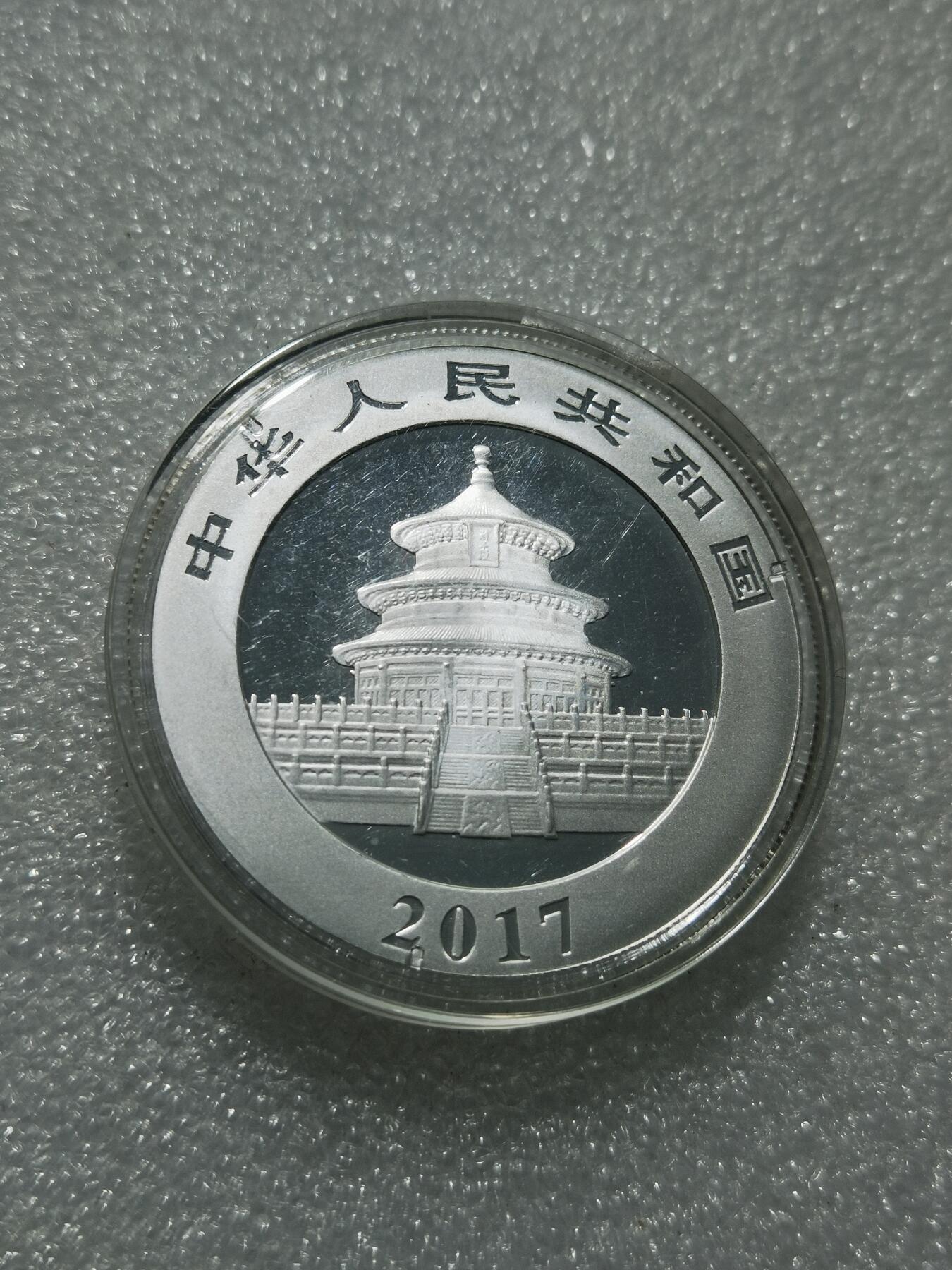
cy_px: 635
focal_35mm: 55
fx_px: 2017
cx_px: 476
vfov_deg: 34.9
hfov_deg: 26.6
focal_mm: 6.67
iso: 50
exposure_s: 1/154
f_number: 1.9
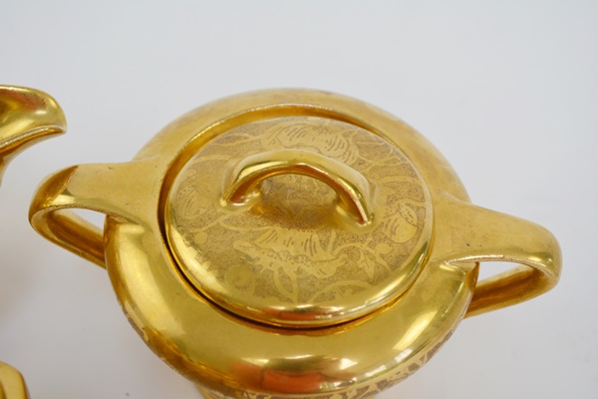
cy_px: 200
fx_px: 1096
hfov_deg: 30.5
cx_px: 299
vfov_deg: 20.6
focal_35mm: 66
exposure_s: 1/160
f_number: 6.3
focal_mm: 44
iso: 200
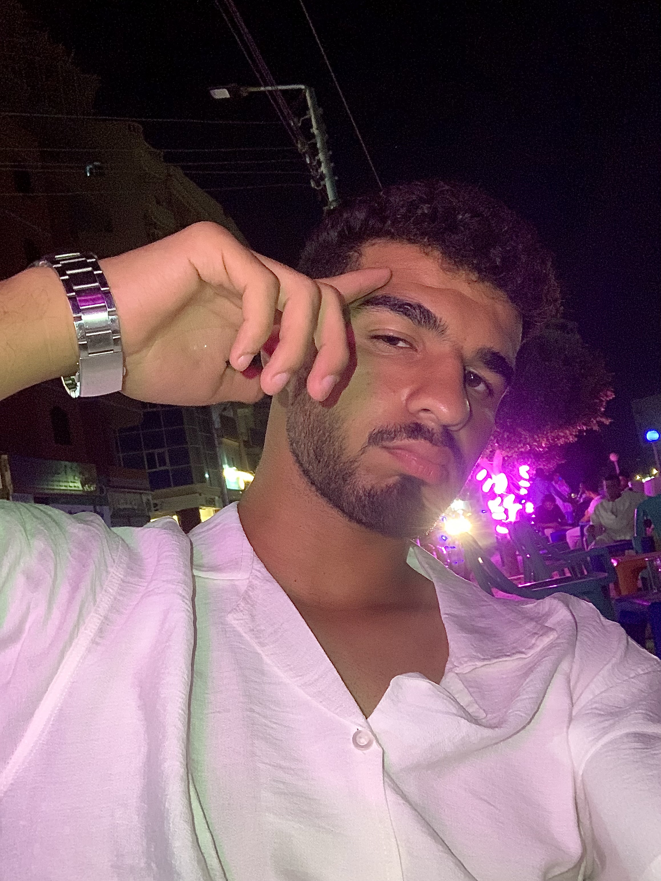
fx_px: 815
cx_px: 330
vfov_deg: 56.8
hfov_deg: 44.2
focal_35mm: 32
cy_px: 440
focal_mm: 2.87
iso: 640
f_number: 2.2
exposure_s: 1/15
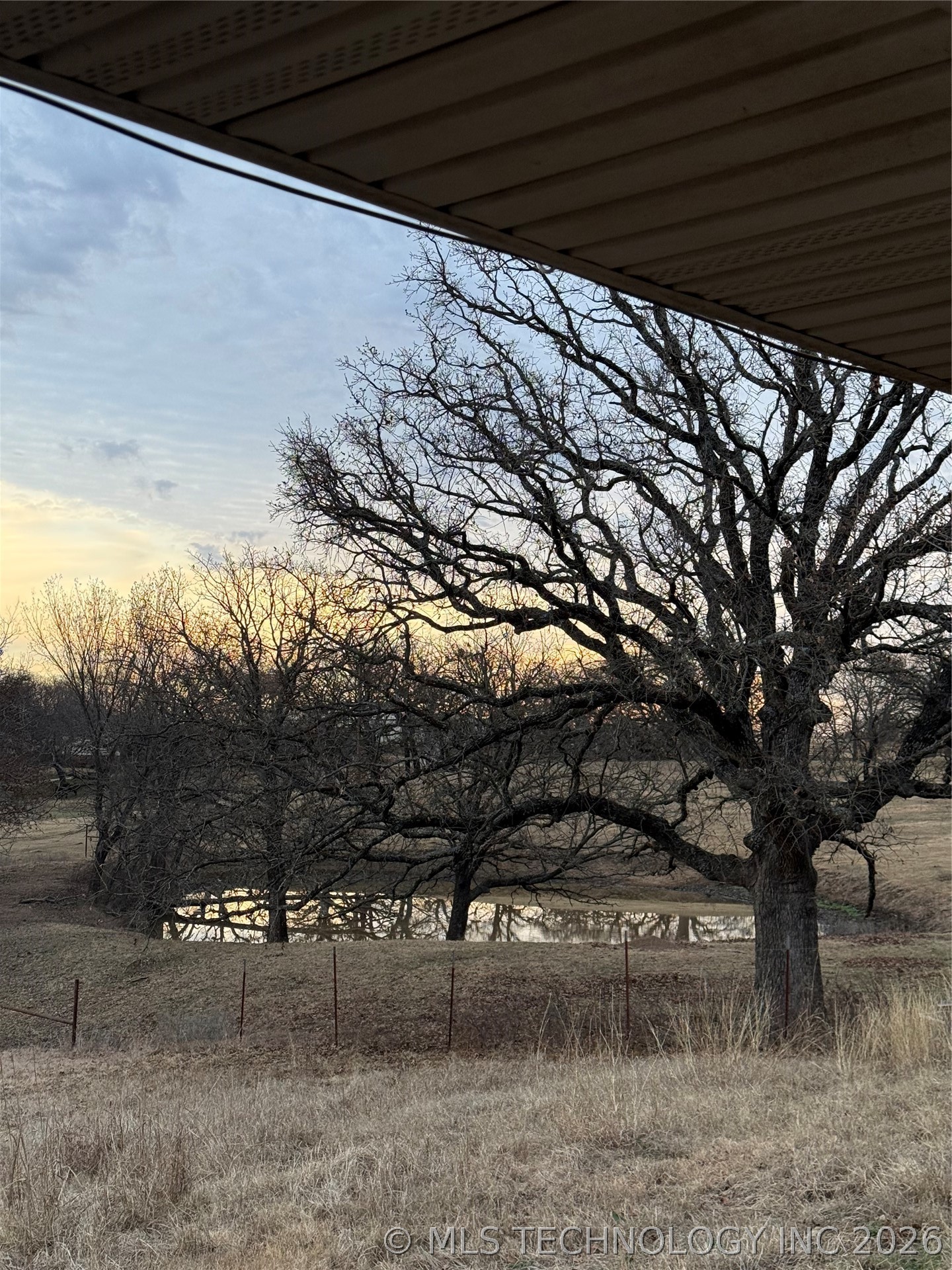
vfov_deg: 39.7
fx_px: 1760
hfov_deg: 30.3
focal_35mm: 48
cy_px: 635
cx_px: 476
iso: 80
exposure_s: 1/121
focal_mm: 6.76
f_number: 1.78
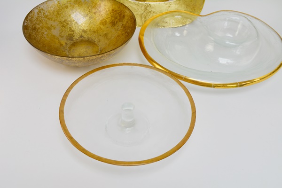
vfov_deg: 36.9
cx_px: 141
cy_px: 94
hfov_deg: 53.1
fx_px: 282
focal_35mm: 36
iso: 200
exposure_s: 1/250
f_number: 8
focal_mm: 24
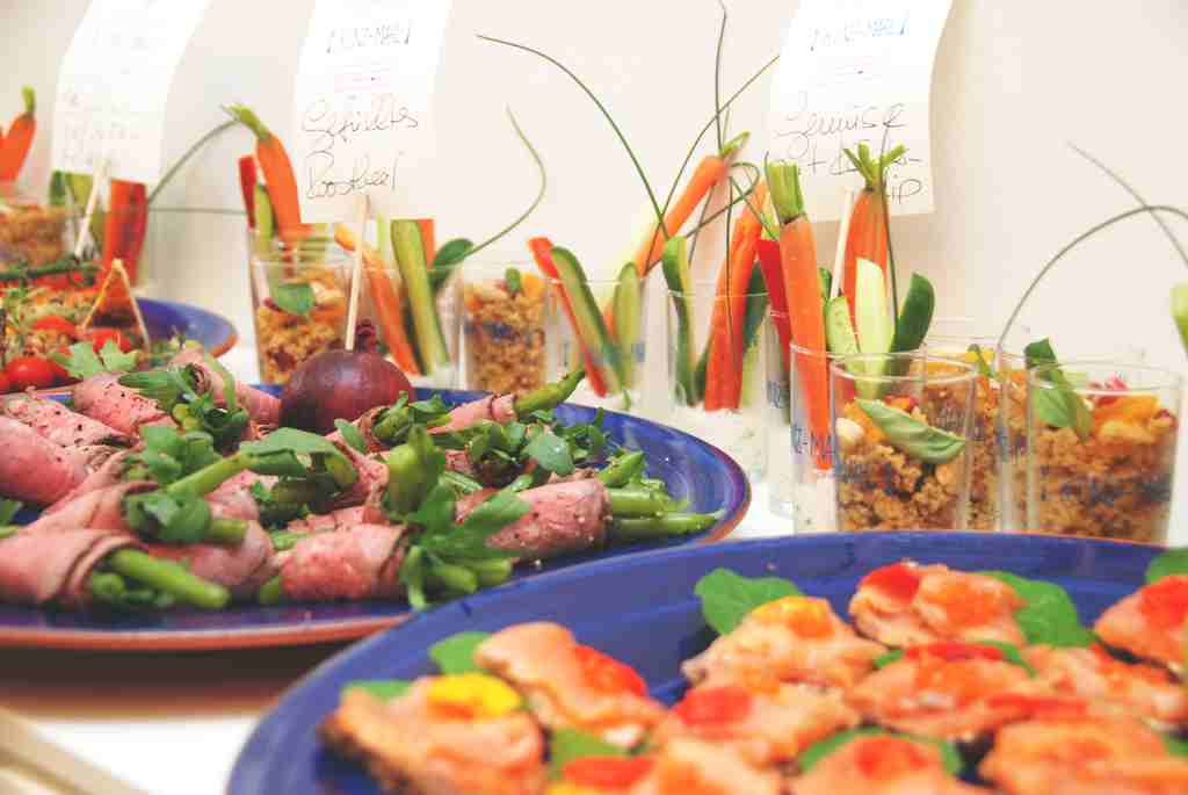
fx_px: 1982
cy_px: 398
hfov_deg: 33.4
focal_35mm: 60
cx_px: 594
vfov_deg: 22.7
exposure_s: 1/60
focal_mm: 40
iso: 200
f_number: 4.5
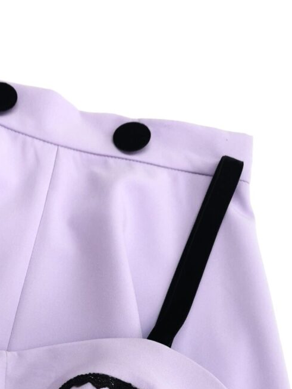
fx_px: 743
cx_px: 10
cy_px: 357
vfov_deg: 28.2
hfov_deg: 21.6
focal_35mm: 66
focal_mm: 5.56
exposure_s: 1/100
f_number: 1.6
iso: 64
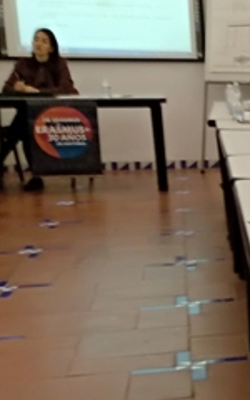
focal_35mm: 92
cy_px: 260
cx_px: 600
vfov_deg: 22.5
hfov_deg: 11.7
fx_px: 1003
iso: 320
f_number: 2.2
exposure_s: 1/25
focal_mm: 3.81
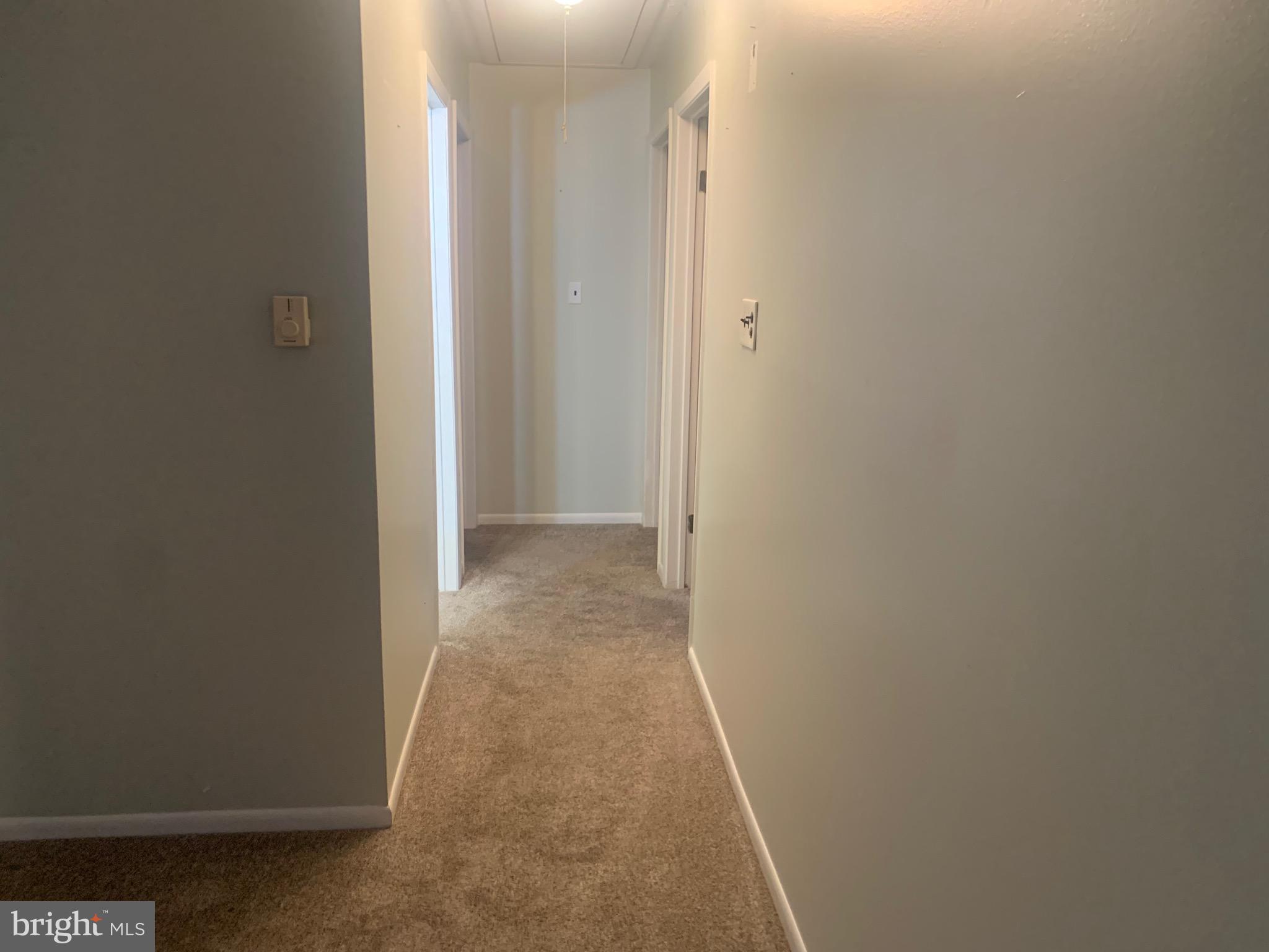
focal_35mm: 26
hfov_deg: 67.3
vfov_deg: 53.1
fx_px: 953
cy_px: 476
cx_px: 634
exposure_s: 1/40
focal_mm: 4.25
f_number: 1.8
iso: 250
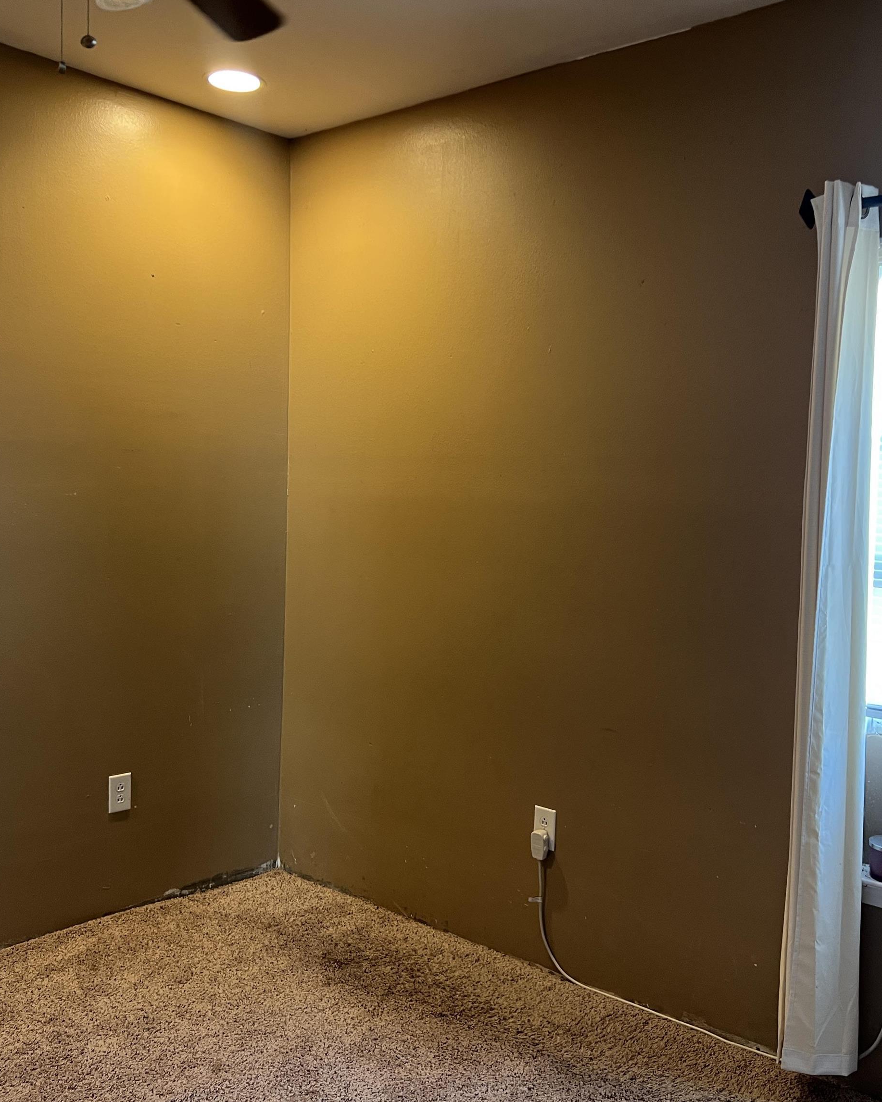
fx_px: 1110
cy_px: 551
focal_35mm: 34
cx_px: 494
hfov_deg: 43.3
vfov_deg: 52.8
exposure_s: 1/60
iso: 160
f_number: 1.5
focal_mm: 5.7
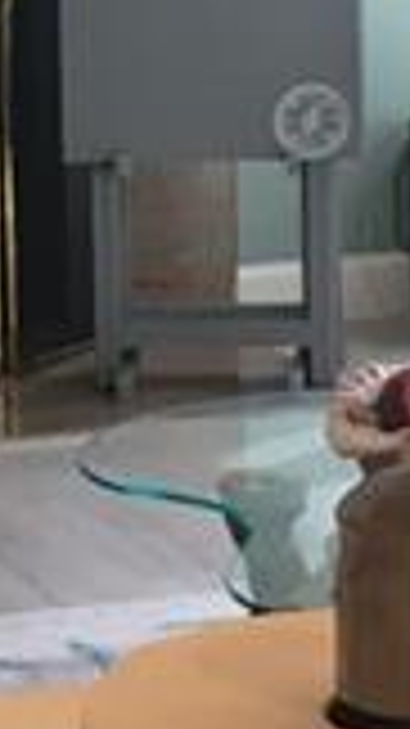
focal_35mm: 200
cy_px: -184
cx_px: 239
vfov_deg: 10.6
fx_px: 3869
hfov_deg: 6.1
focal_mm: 4.15
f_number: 2.2
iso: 25
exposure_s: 1/40
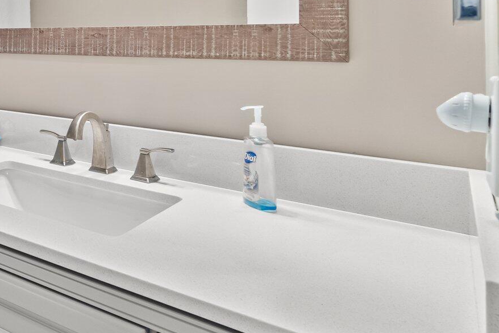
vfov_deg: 35.6
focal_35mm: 35
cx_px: -78
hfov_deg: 40.8
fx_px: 485
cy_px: 34
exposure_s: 1/1.67
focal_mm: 10
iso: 800
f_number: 8
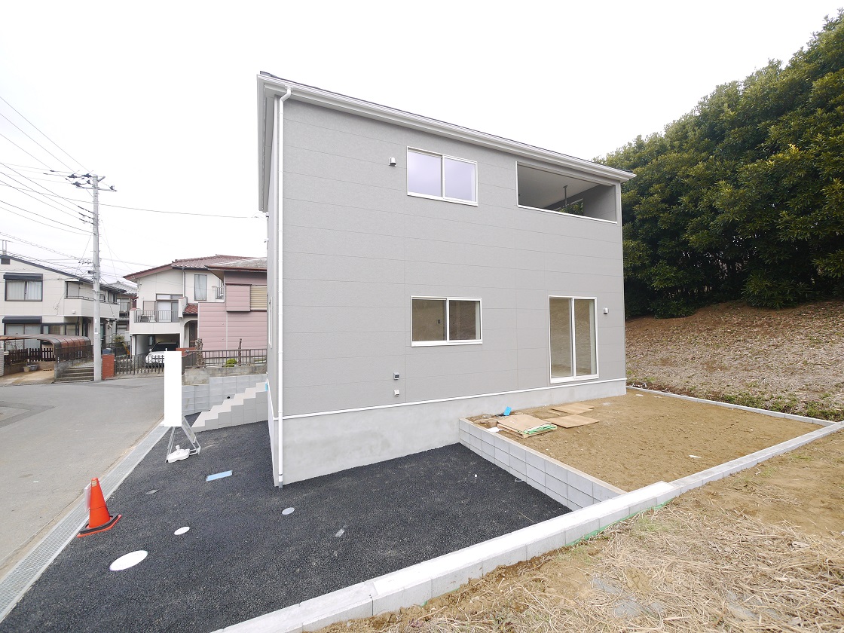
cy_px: 316
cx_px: 422
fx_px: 341
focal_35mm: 14
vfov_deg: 85.7
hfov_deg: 102.1
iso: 160
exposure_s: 1/160
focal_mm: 7
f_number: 5
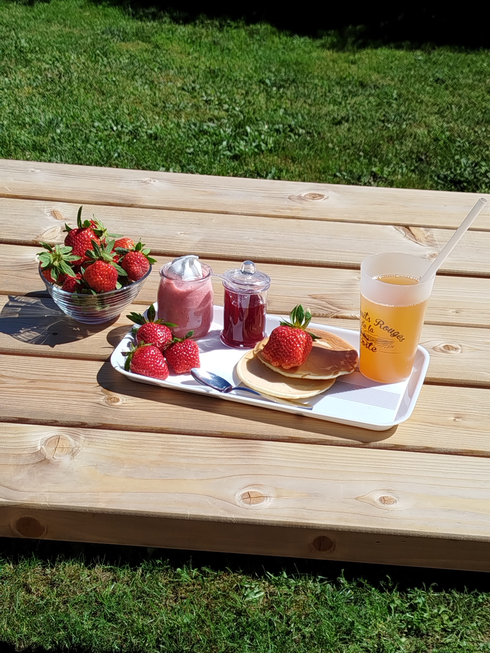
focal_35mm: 67
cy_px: 326
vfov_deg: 29.0
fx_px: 1265
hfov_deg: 21.9
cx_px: 245
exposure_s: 1/1319
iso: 50
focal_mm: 5.31
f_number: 1.7
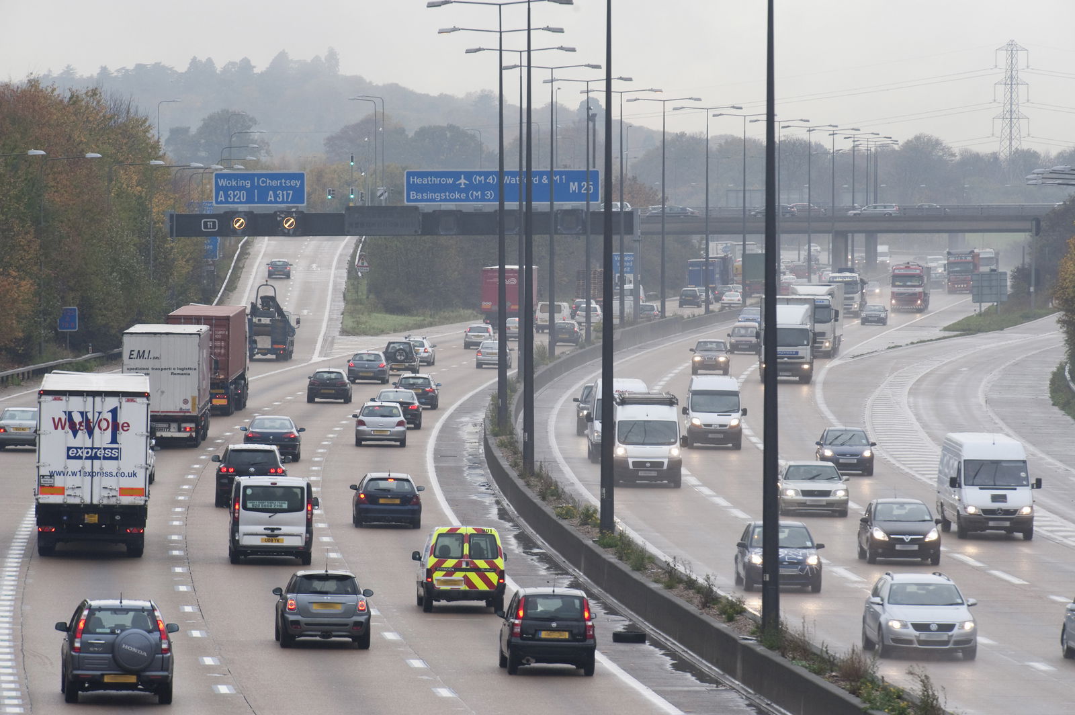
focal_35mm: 280
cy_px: 358
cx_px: 538
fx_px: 8354
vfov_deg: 4.9
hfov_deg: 7.4
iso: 800
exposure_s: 1/200
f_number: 7.1
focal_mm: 280
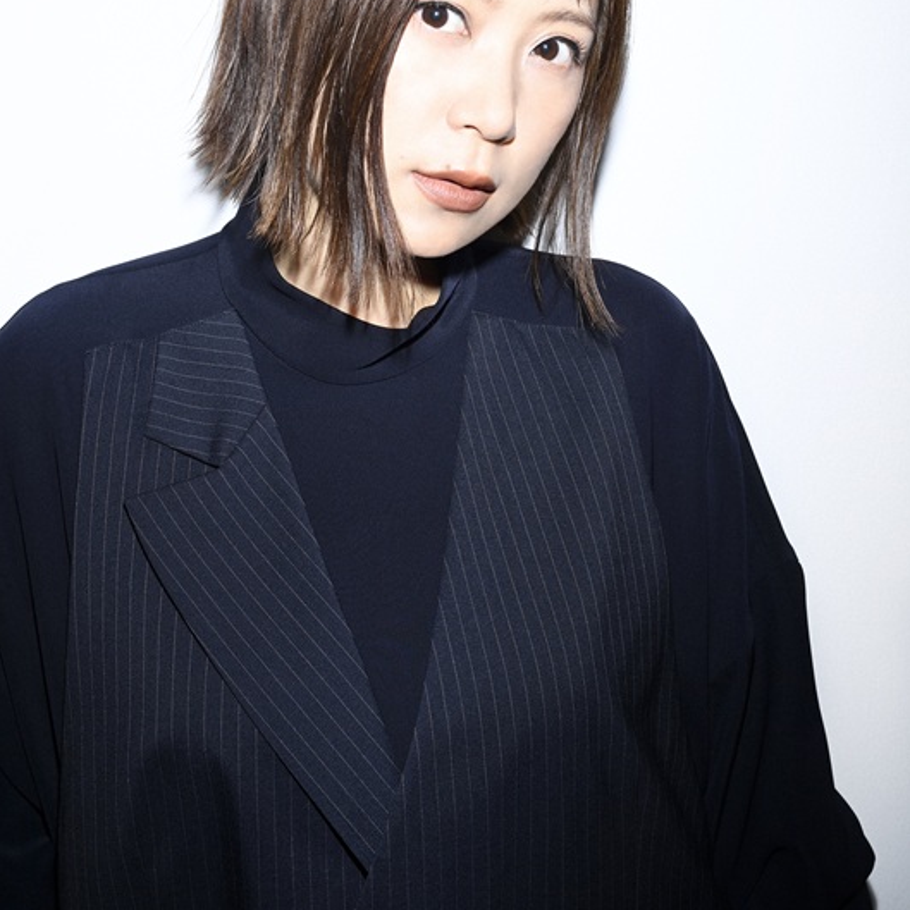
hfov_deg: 37.6
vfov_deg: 36.7
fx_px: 1338
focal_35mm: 45
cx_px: 457
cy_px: 236
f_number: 8
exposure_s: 1/125
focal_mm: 35
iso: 400
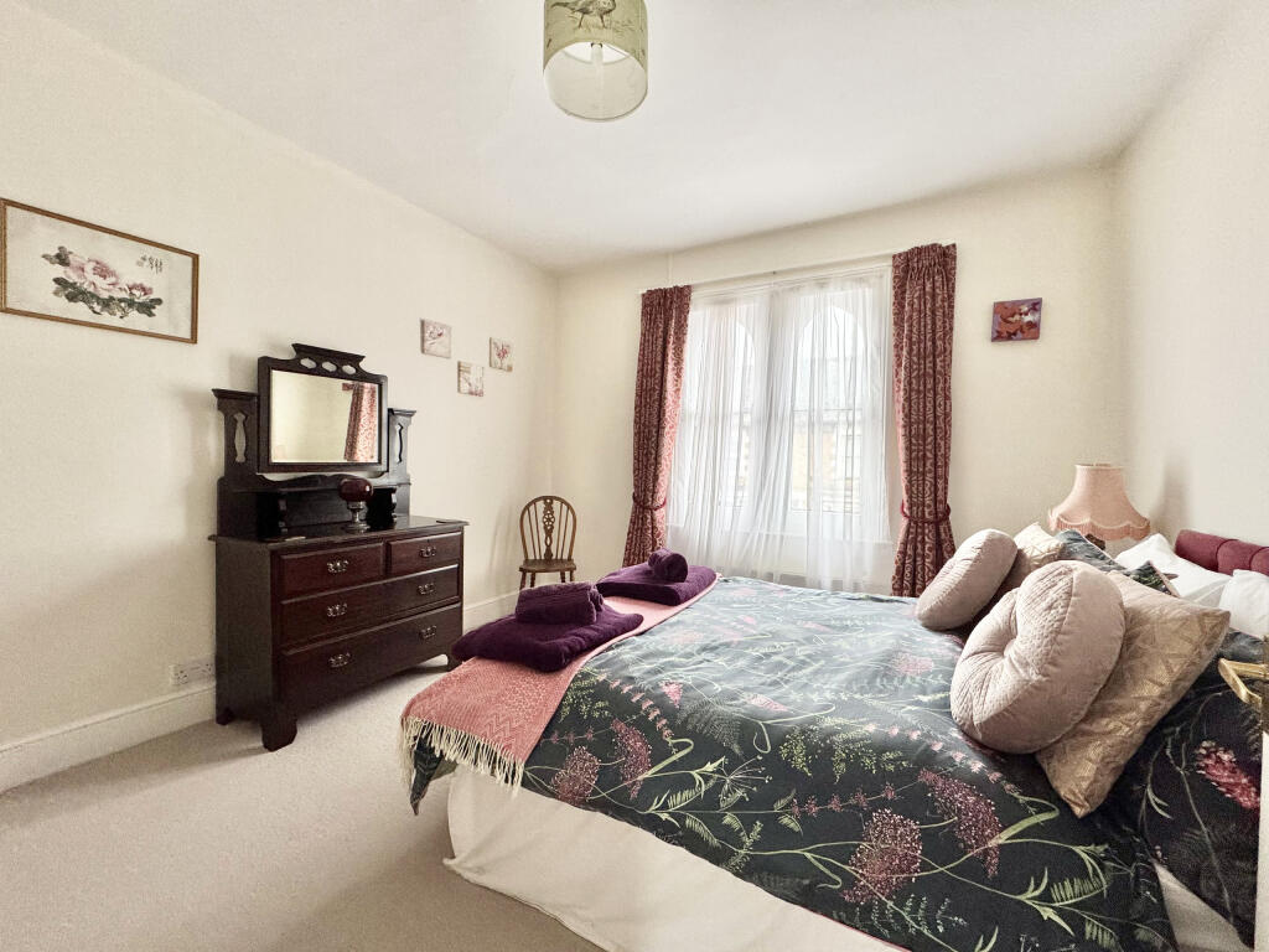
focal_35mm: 14
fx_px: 513
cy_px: 476
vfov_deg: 85.7
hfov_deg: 102.1
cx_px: 634
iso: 200
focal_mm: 2.22
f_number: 2.2
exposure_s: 1/100
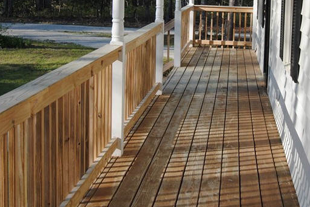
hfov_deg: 28.7
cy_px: 41
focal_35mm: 70
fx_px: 603
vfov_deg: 19.3
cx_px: 197
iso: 100
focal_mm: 22
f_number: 7.1
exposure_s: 1/200
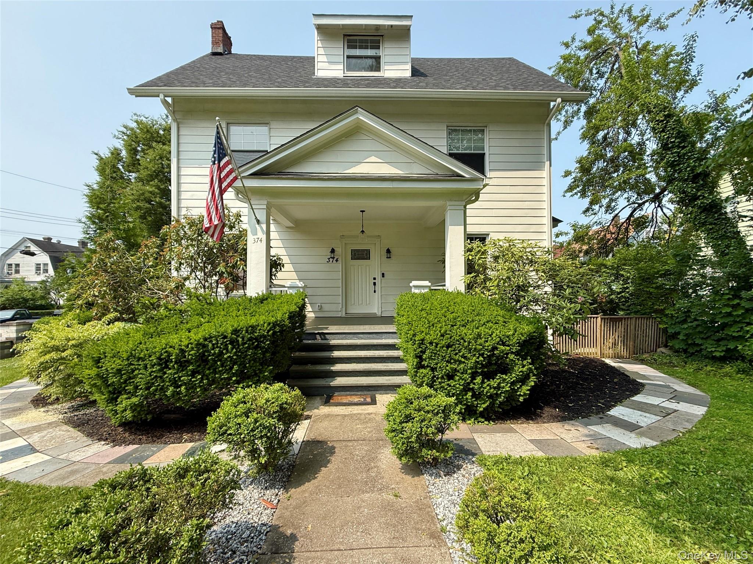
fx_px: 304
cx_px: 376
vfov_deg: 85.7
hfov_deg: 102.1
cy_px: 282
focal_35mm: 14
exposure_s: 1/955
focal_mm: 2.22
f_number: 2.2
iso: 50
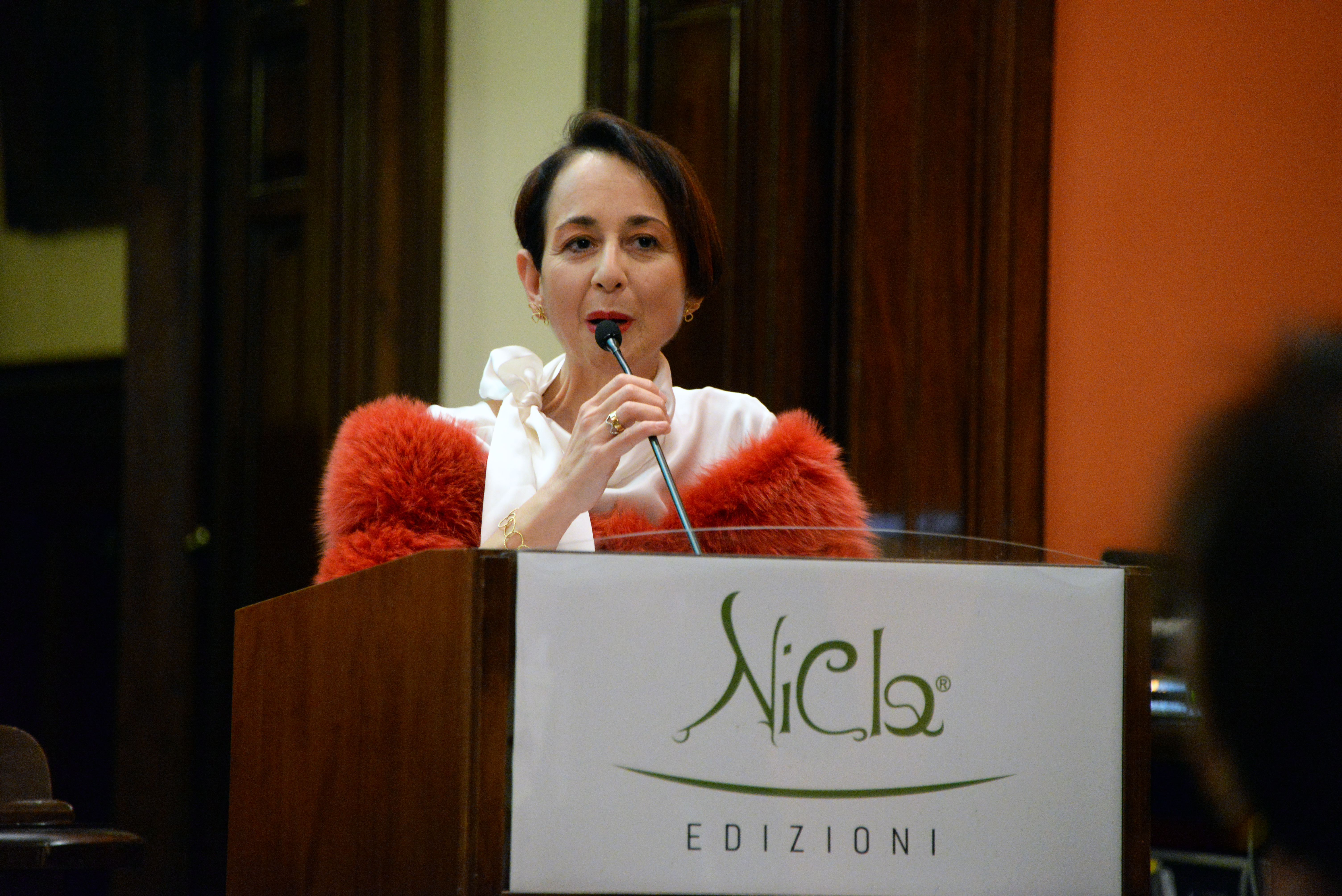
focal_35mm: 300
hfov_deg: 6.9
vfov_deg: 4.6
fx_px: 11187
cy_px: 448
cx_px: 671
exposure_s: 1/60
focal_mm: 300
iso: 6400
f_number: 5.6
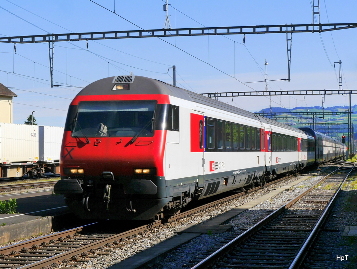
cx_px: 178
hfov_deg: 33.2
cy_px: 134
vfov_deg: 25.3
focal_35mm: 58
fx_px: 599
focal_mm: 29
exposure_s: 1/320
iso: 160
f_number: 10
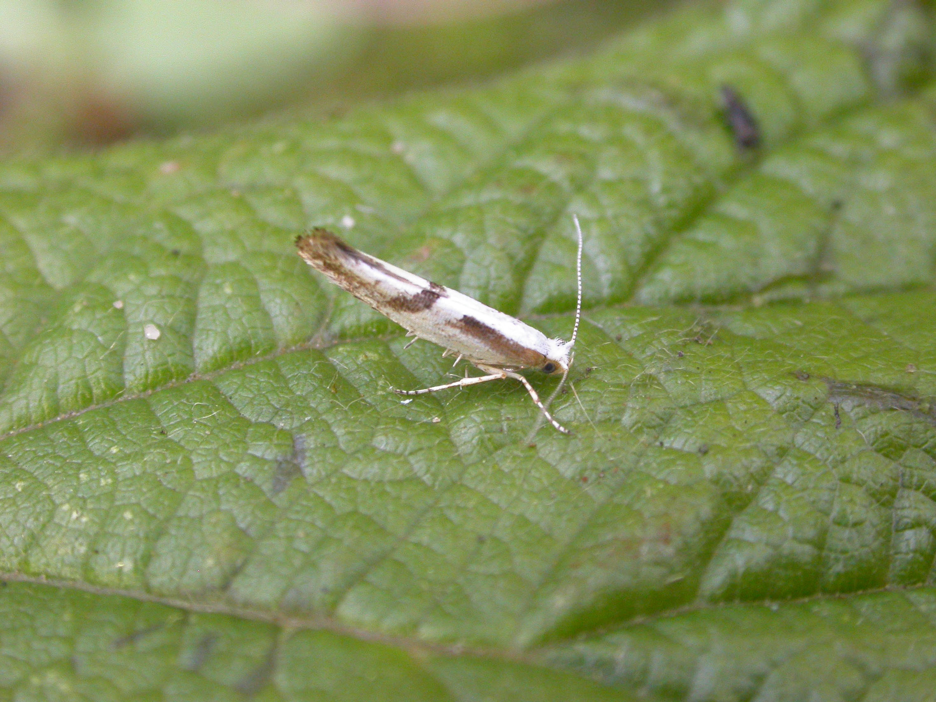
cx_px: 468
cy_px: 351
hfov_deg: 17.6
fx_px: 3028
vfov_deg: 13.2
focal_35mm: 112
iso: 200
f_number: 6.8
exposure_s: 1/25.2
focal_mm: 23.3
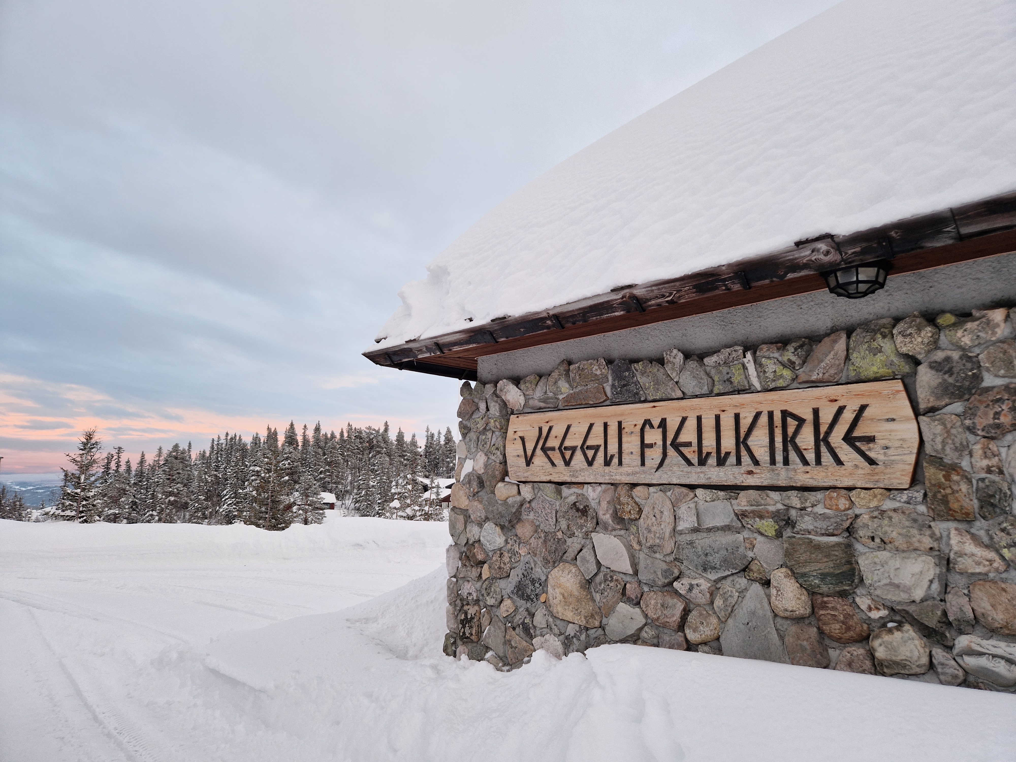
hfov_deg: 73.9
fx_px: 675
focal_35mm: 23
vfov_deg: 58.9
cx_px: 508
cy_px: 381
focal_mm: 5.4
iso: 160
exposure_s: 1/180
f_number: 1.8
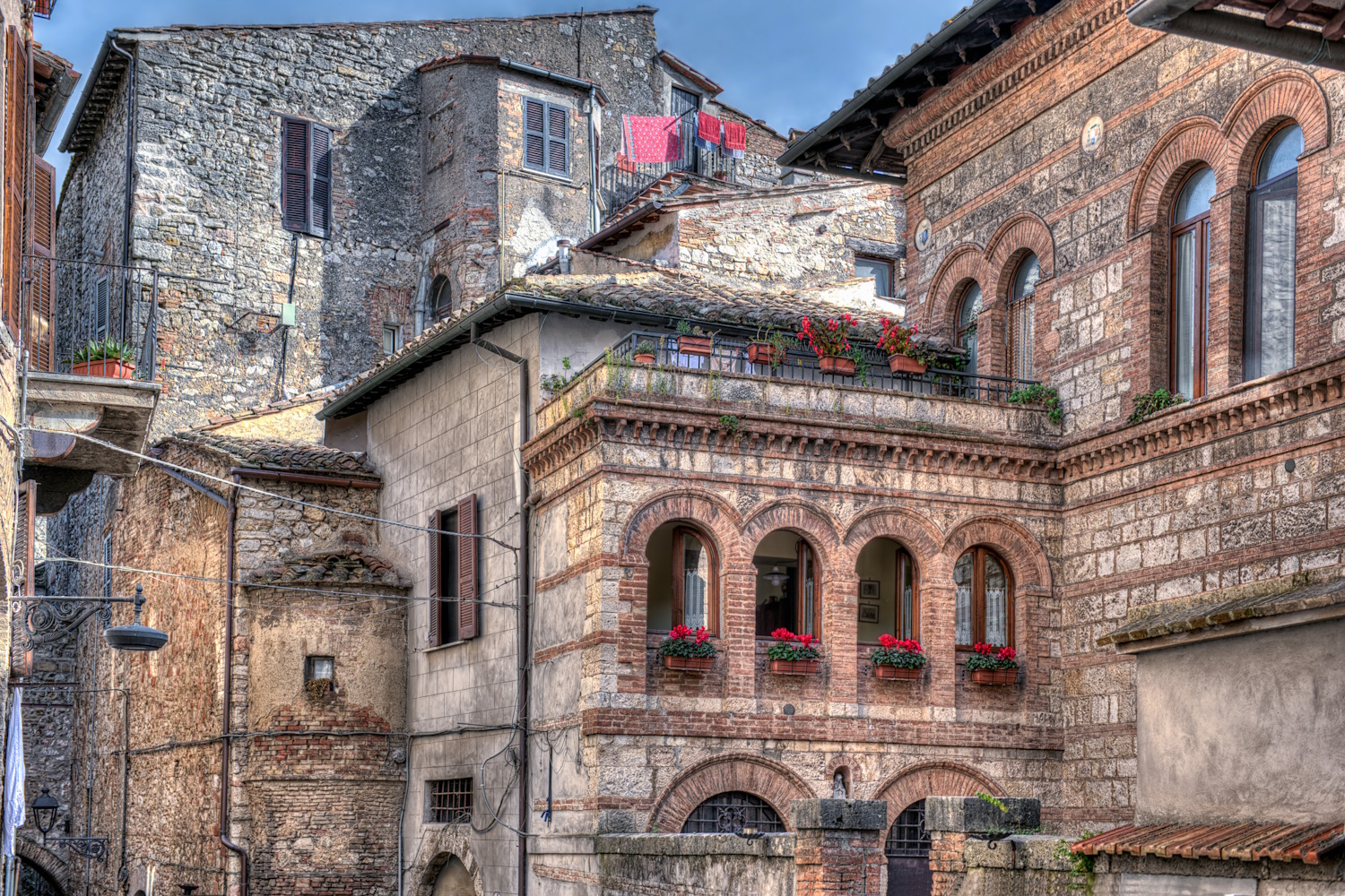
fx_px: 1793
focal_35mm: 48
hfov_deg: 41.1
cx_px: 672
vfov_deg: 28.1
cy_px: 448
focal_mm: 48
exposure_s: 1/125
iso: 100
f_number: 4
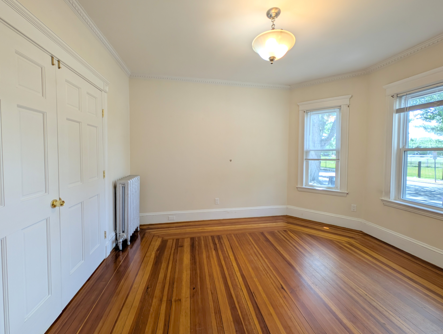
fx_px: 167
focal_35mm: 13
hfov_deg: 106.1
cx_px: 224
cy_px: 159
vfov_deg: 90.0
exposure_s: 1/121
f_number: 1.95
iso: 41
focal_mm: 2.23
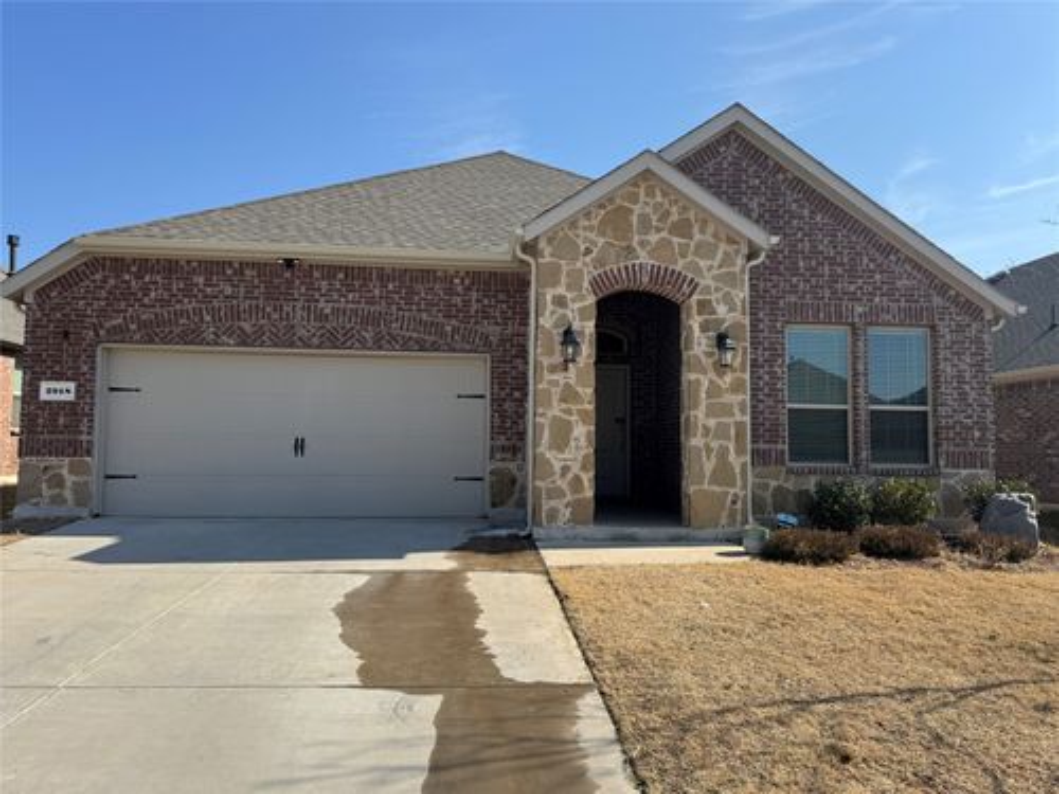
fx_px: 734
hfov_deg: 71.6
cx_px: 530
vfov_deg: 56.8
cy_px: 397
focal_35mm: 24
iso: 80
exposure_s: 1/4608
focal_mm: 6.76
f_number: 1.78
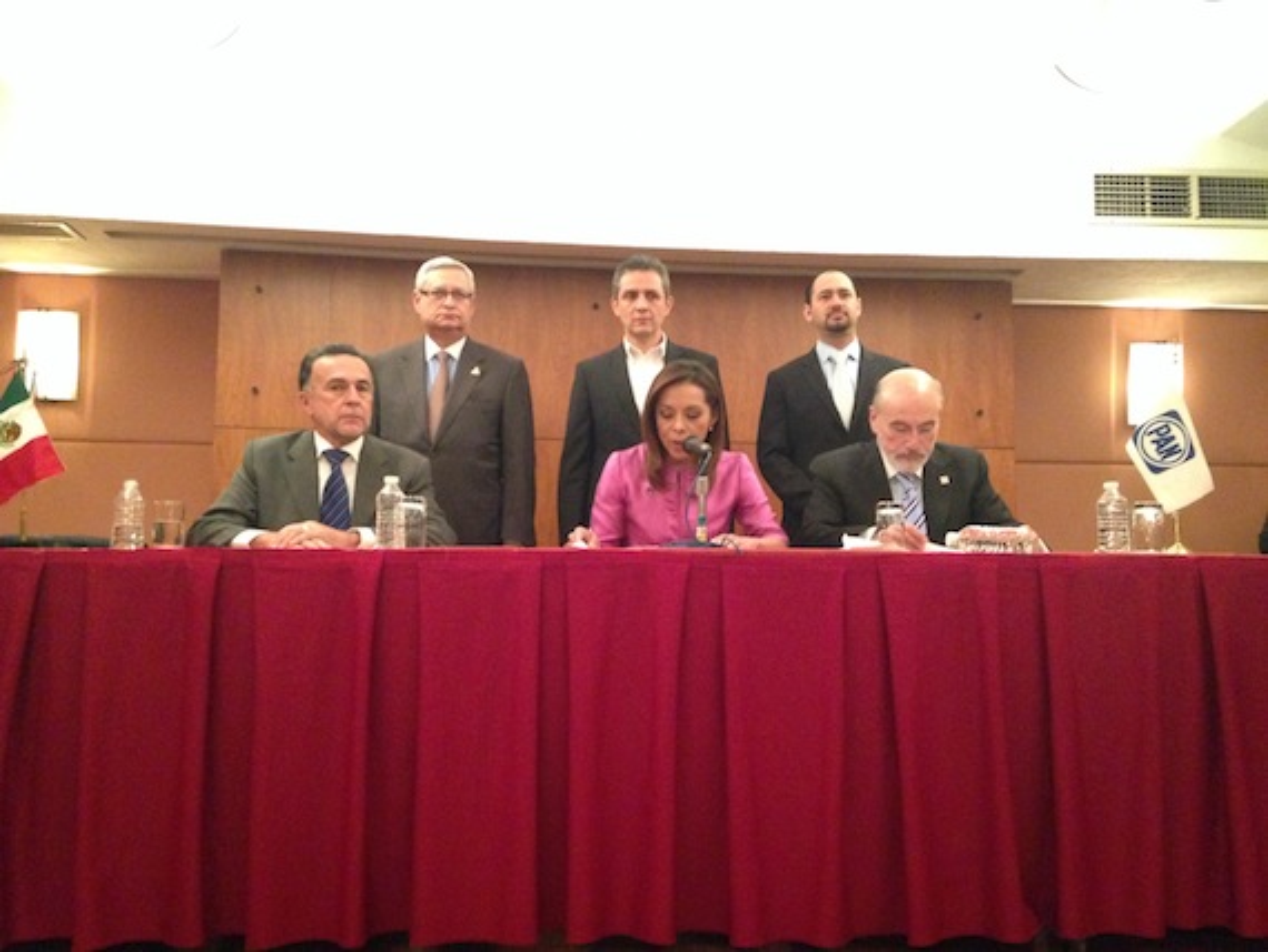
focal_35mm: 33
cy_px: 476
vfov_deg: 43.0
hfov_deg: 55.3
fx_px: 1209
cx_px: 634
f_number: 2.4
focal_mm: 4.12
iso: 800
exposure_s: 1/15
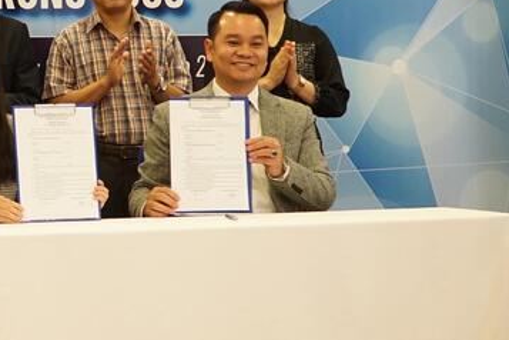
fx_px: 1456
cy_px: 91
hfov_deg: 19.2
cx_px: -13
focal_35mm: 103
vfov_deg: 13.3
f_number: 4
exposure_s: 1/60
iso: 1600
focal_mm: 31
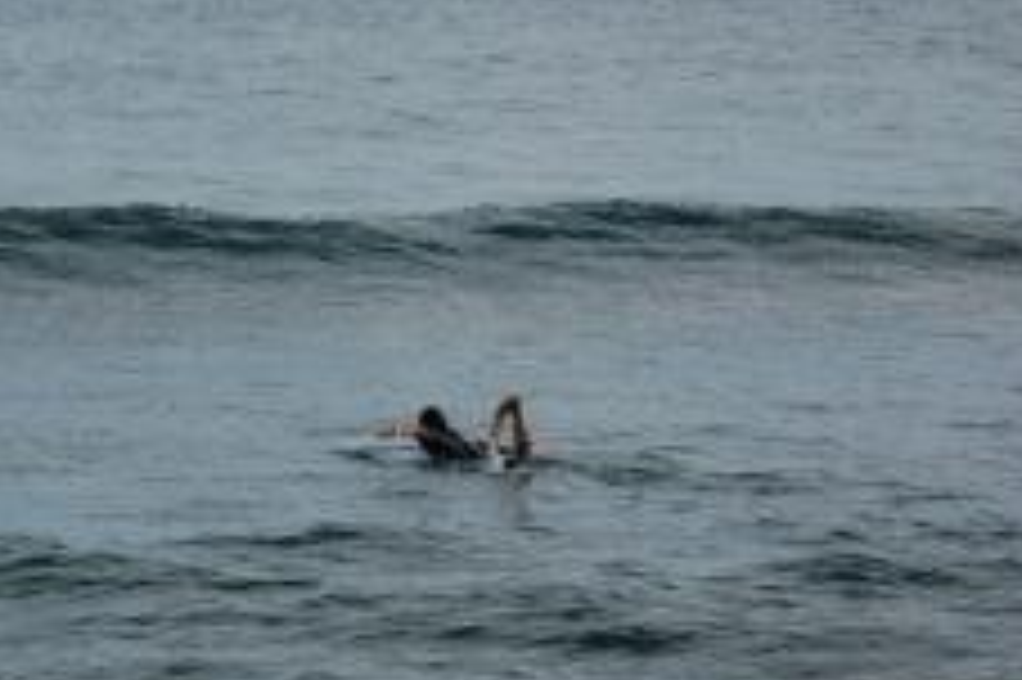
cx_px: 68
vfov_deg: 5.8
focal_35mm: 237
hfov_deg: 8.7
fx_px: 6723
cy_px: 333
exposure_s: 1/800
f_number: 7.1
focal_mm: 80
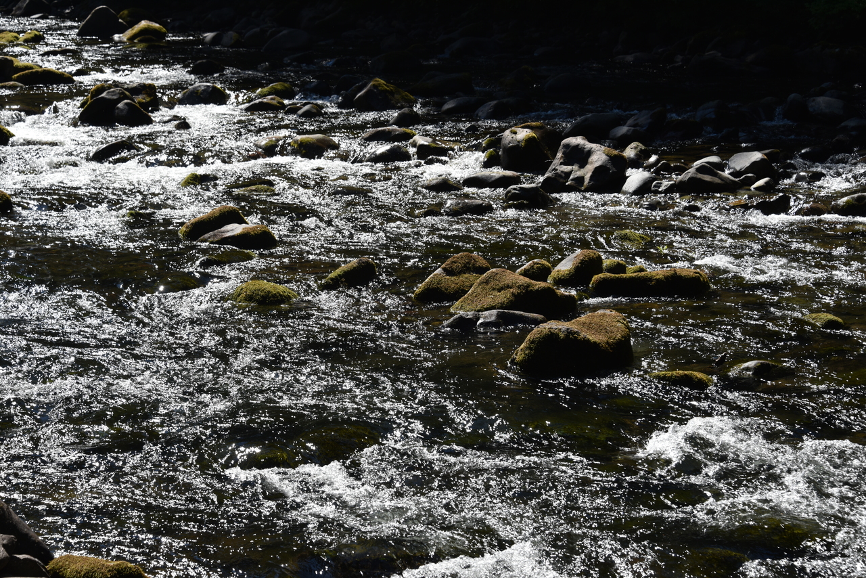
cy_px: 289
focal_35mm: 90
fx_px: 2165
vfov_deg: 15.2
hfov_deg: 22.6
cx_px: 433
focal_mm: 90
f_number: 9
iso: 100
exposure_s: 1/320
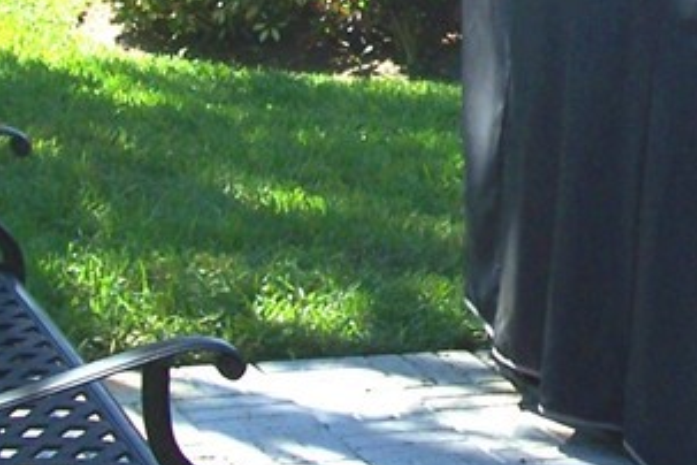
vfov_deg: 11.1
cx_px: 750
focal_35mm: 123
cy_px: 16
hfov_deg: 16.2
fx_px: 2381
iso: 80
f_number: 4
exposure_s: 1/350
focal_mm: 6
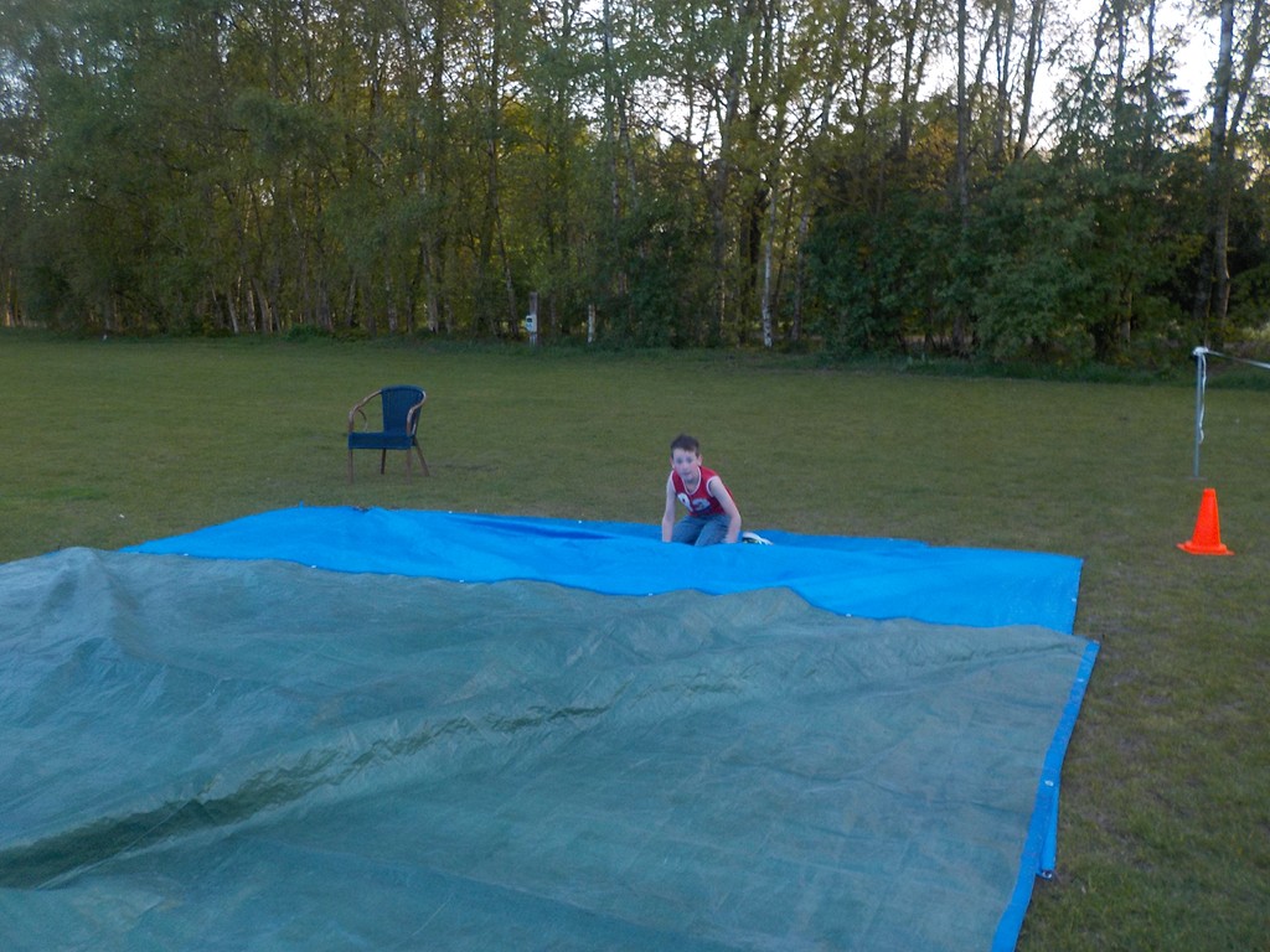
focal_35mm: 30
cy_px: 476
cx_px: 635
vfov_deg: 46.8
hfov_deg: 60.0
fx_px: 1101
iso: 125
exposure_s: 1/30
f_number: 3.3
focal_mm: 4.1
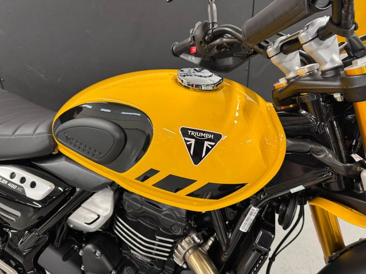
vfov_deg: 56.8
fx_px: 254
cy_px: 137
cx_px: 183
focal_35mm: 24
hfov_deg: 71.6
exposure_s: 1/50
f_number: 1.78
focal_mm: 6.76
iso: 160
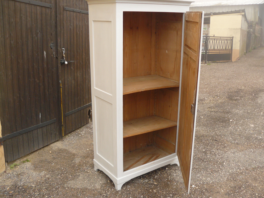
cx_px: 132
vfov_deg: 39.7
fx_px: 275
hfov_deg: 51.4
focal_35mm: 36
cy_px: 99
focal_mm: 6
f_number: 2.8
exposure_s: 1/60
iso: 100
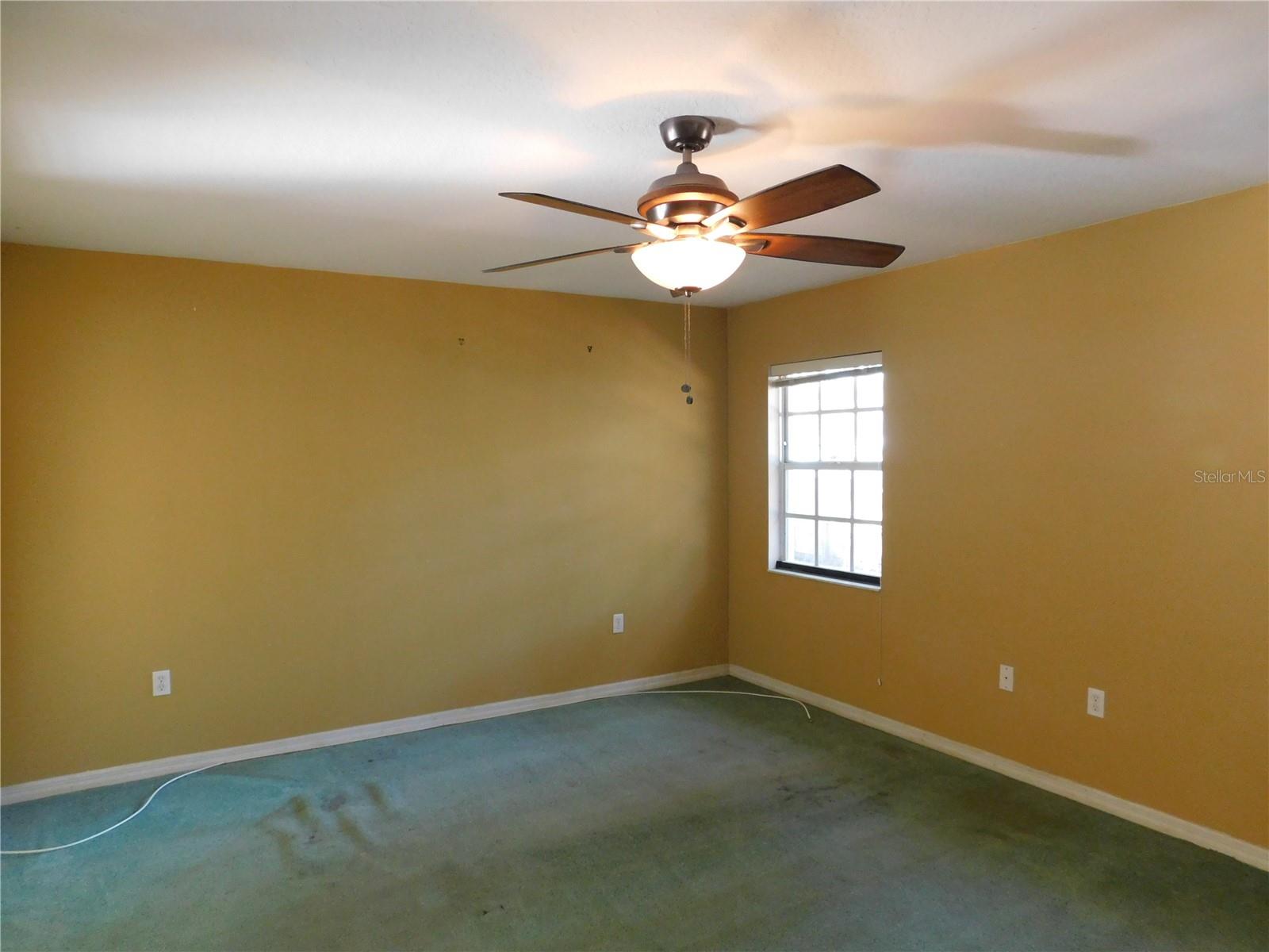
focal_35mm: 23
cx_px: 634
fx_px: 843
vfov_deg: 58.9
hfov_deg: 73.9
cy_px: 476
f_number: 3
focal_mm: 4
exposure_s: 1/25
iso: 400
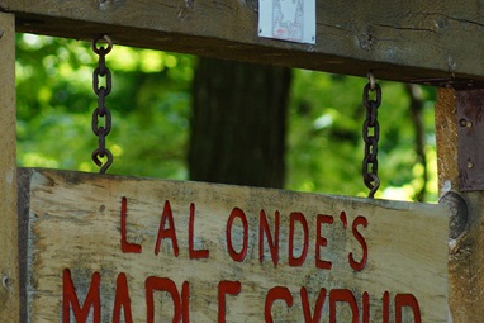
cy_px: 265
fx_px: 7294
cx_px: 333
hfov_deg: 3.8
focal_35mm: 542
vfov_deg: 2.5
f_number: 5.6
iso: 800
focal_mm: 135
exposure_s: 1/250
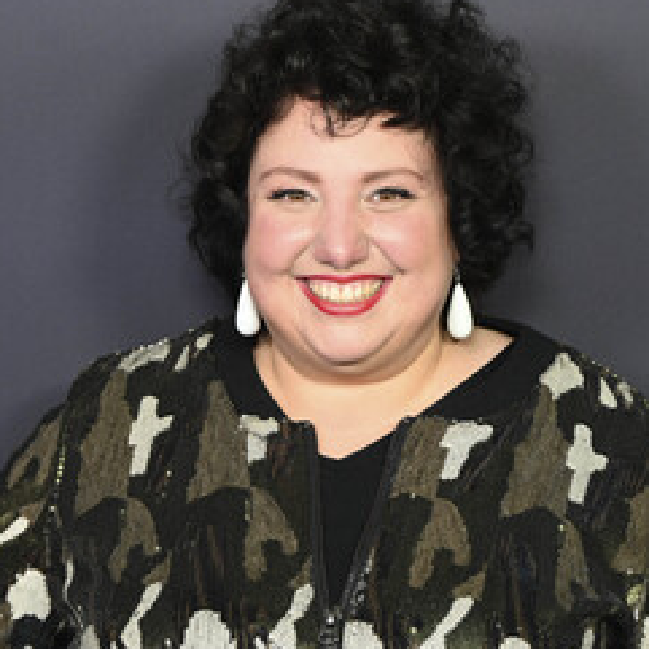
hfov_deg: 12.0
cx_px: 362
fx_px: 3097
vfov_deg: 12.0
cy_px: 347
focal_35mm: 146
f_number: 6.3
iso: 640
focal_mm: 92
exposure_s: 1/160
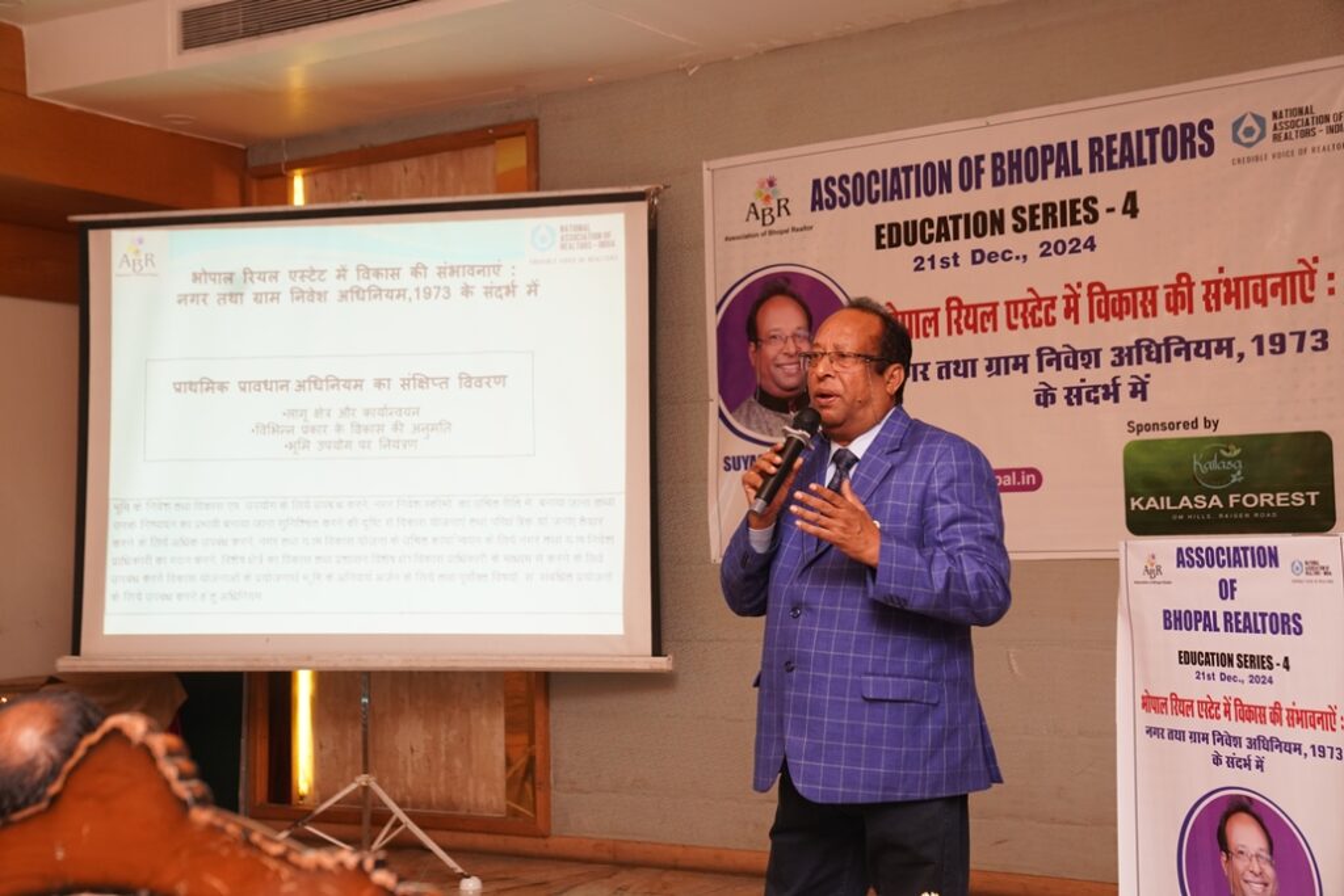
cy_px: 448
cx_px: 672
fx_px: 1979
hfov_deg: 37.5
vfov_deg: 25.5
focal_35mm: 53
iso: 2000
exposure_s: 1/100
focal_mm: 53
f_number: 4.5
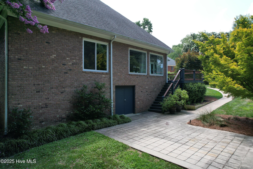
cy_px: 84
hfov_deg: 78.6
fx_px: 155
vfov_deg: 57.2
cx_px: 126
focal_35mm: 22
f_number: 2.8
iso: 100
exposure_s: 1/500
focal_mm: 8.38
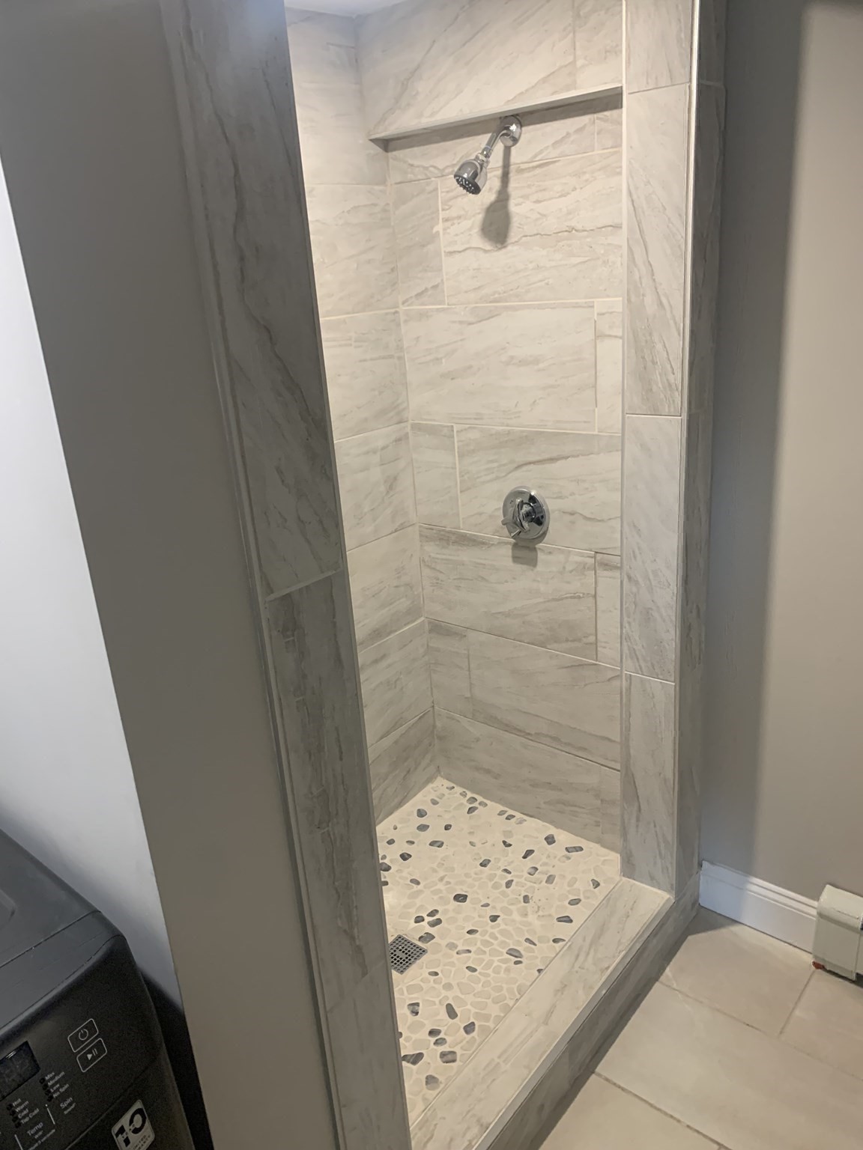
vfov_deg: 67.3
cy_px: 575
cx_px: 432
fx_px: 864
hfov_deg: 53.1
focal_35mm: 26
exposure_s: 1/60
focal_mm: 4.25
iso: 160
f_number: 1.8
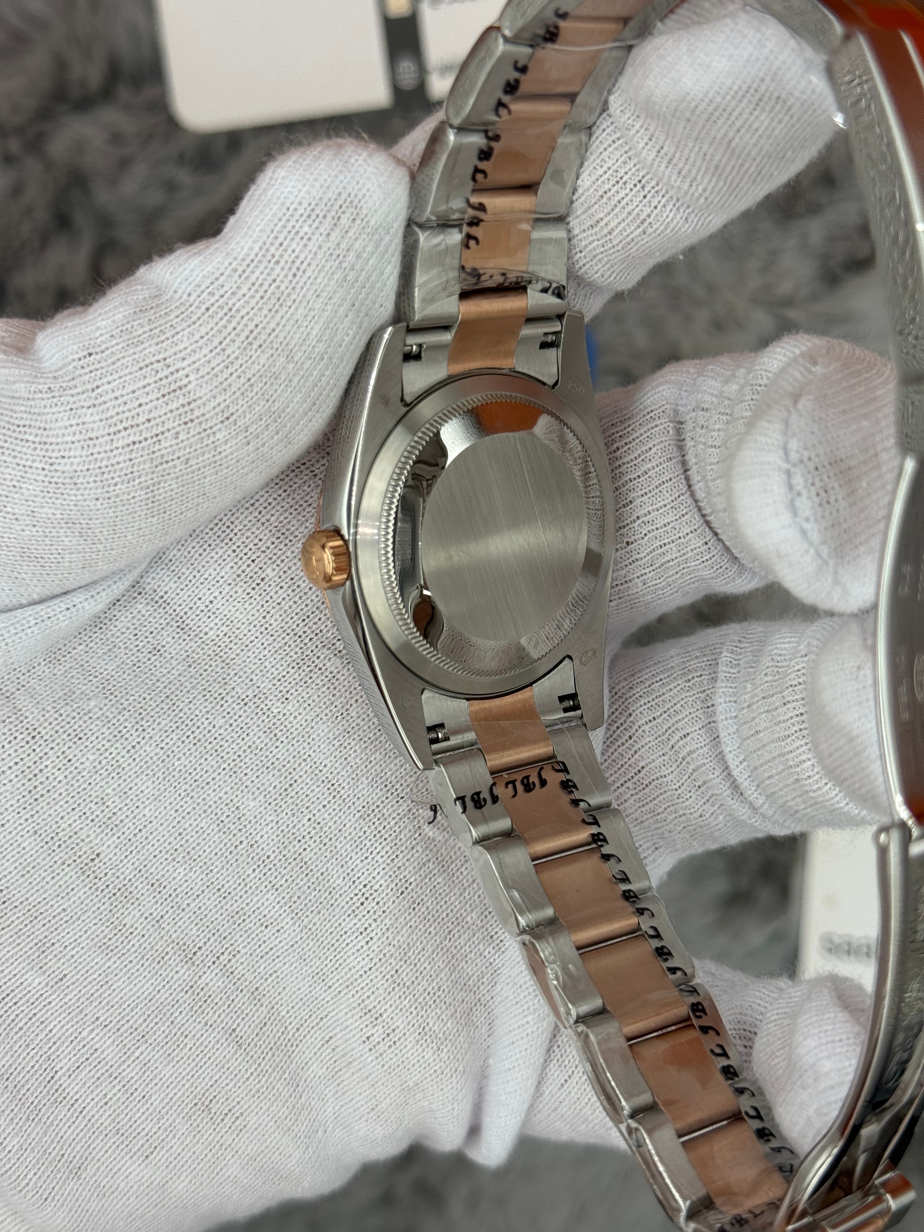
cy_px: 616
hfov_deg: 30.3
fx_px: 1708
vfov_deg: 39.7
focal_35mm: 48
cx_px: 462
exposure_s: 1/1000
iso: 64
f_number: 1.78
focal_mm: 6.76
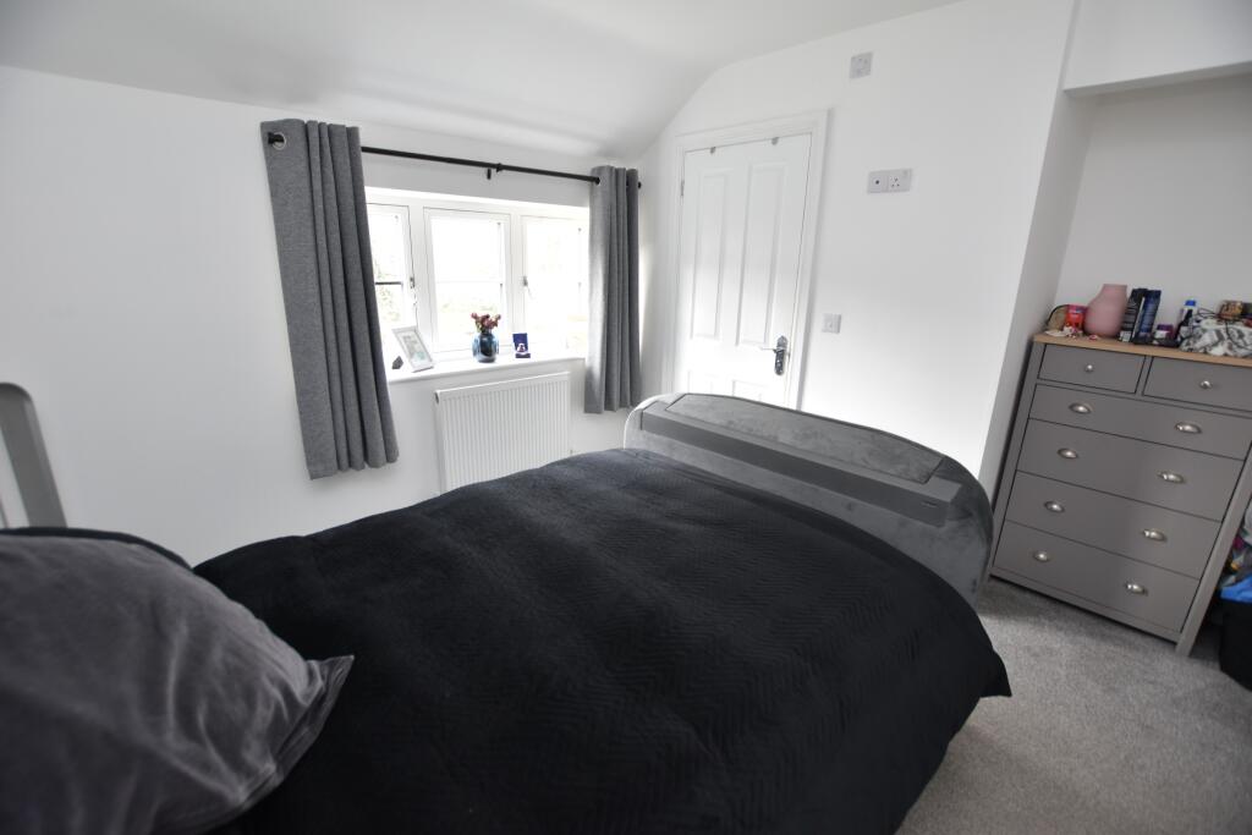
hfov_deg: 100.4
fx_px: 522
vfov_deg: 77.3
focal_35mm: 15
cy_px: 418
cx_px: 626
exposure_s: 1/15
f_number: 3.5
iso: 220
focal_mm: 10
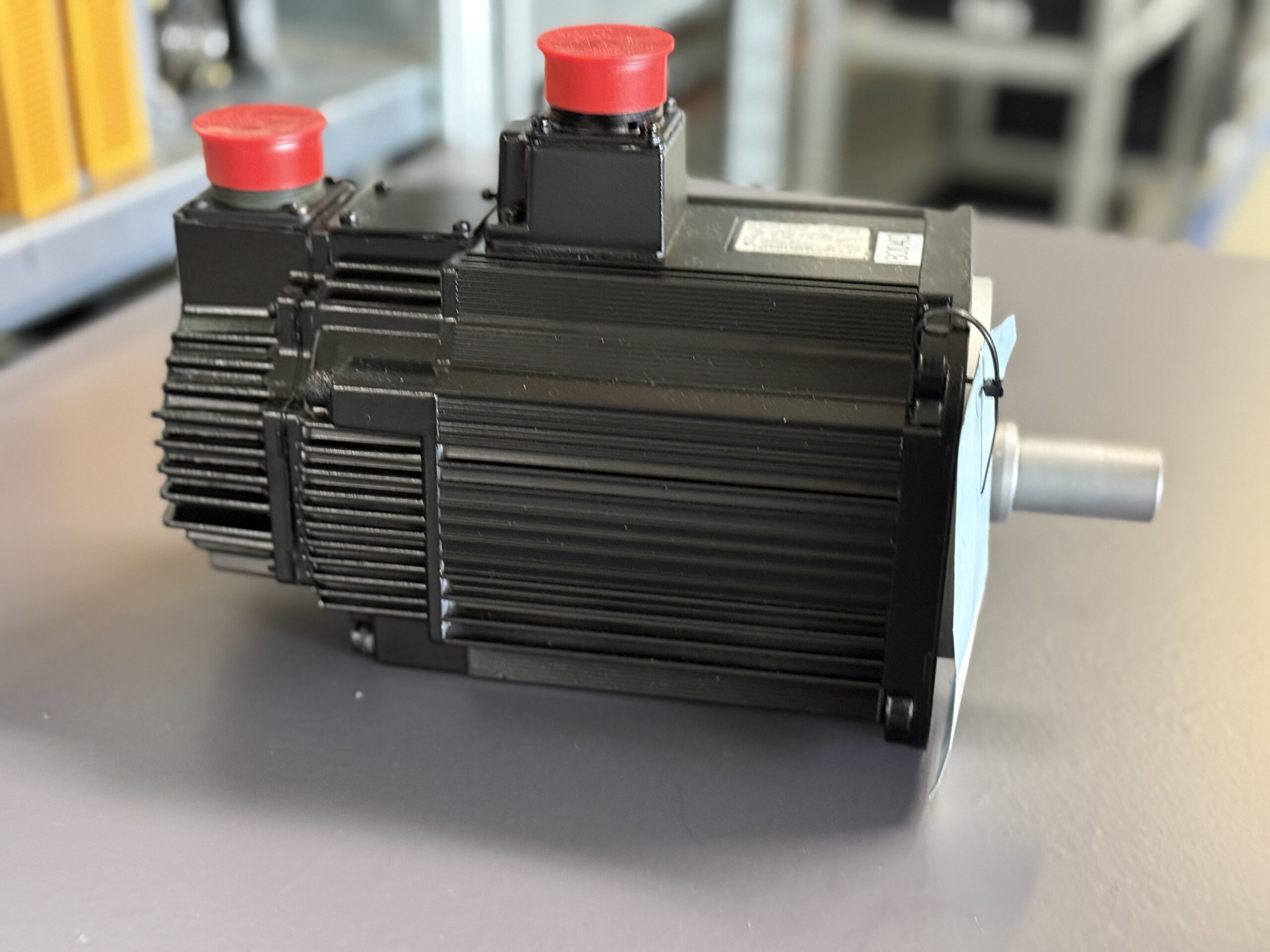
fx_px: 1761
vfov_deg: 30.3
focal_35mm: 48
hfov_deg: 39.7
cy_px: 476
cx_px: 635
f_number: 1.78
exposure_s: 1/33
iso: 500
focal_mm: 6.76
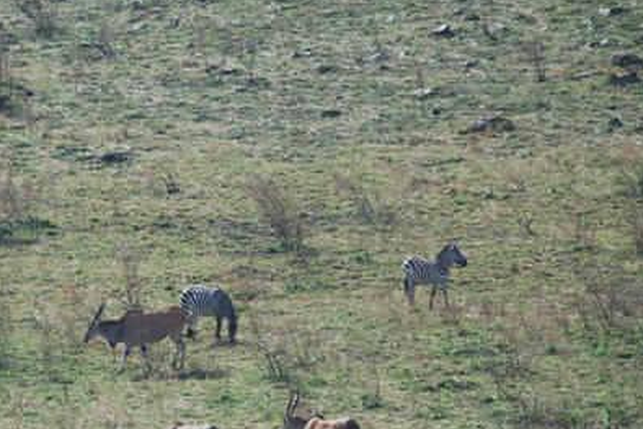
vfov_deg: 1.3
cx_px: 98
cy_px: 268
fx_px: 19064
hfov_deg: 1.9
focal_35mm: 1067
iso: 100
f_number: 5.6
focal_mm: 400
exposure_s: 1/250
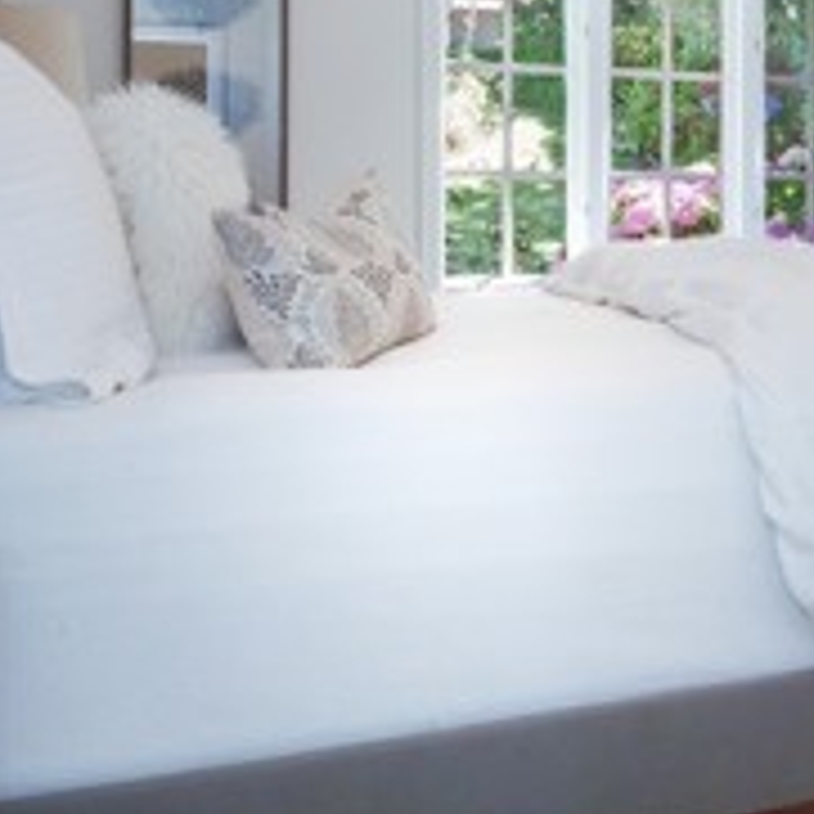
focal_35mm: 50
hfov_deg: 30.0
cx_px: 926
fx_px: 1330
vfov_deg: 33.5
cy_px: 225
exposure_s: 1/25
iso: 1250
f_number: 9
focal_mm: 8
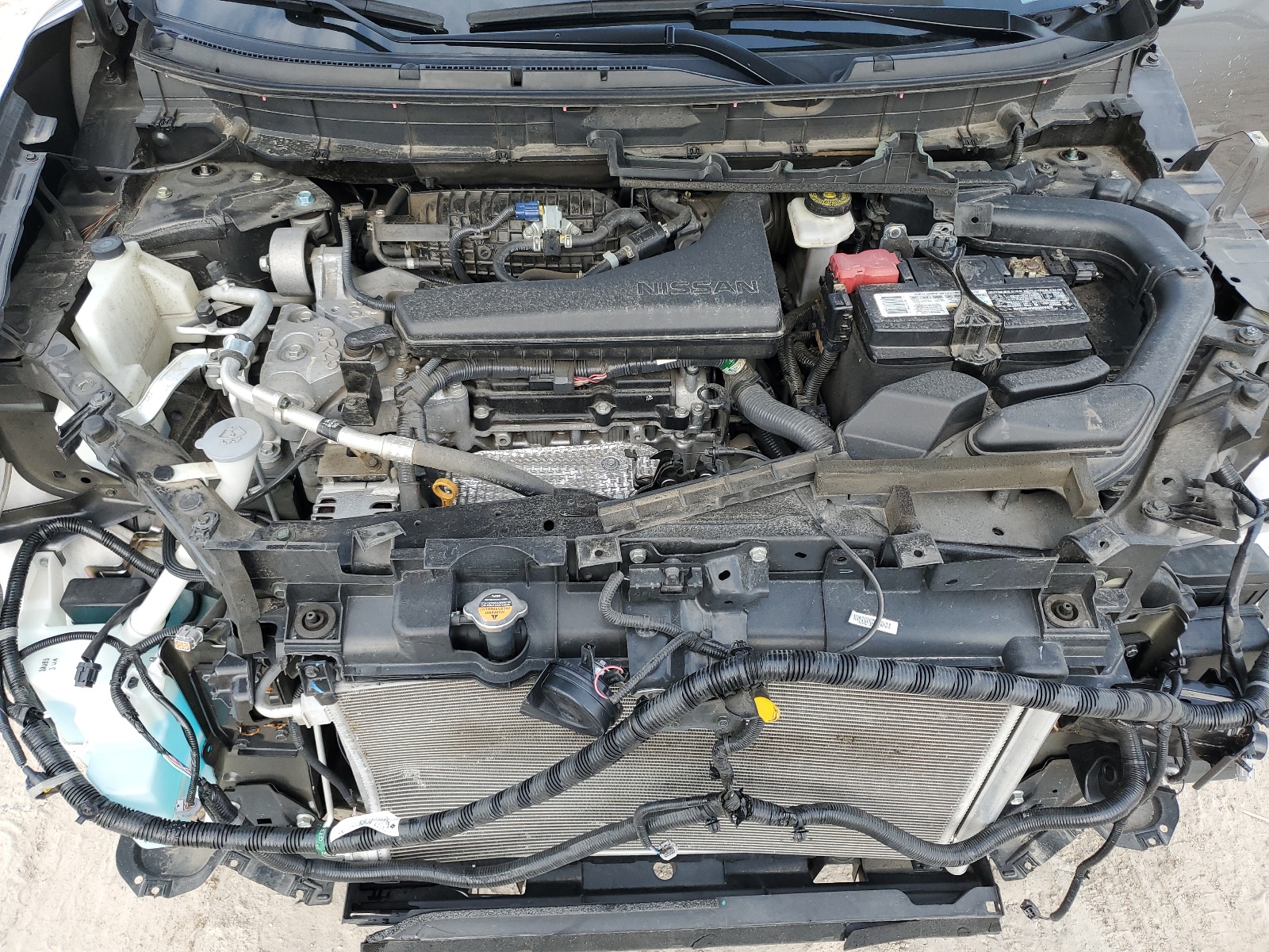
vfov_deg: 53.1
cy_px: 476
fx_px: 953
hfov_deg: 67.3
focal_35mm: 26
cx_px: 634
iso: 50
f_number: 1.5
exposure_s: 1/500
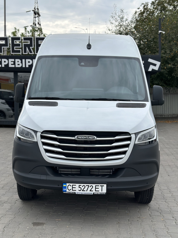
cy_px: 119
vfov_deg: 39.7
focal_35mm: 48
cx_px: 89
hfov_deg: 30.3
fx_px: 329
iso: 100
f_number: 1.78
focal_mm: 6.86
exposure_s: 1/3597
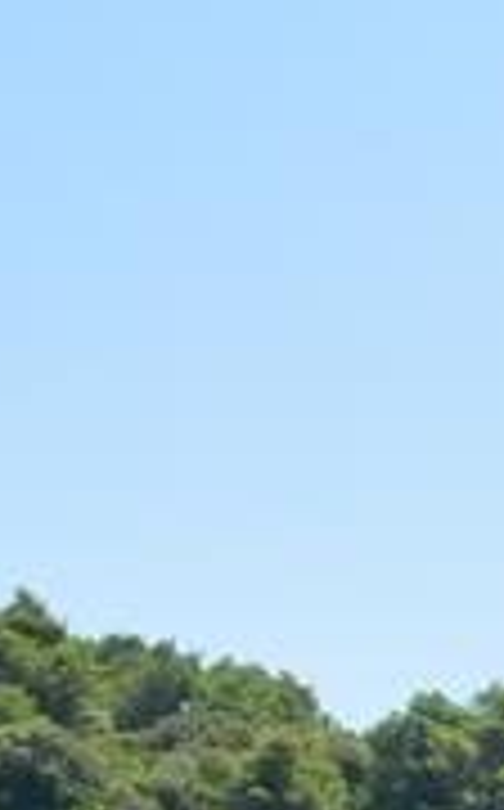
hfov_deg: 4.2
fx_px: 5402
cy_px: 1883
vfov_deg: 8.0
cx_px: 3092
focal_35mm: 245
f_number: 11
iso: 200
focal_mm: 18
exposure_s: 1/30
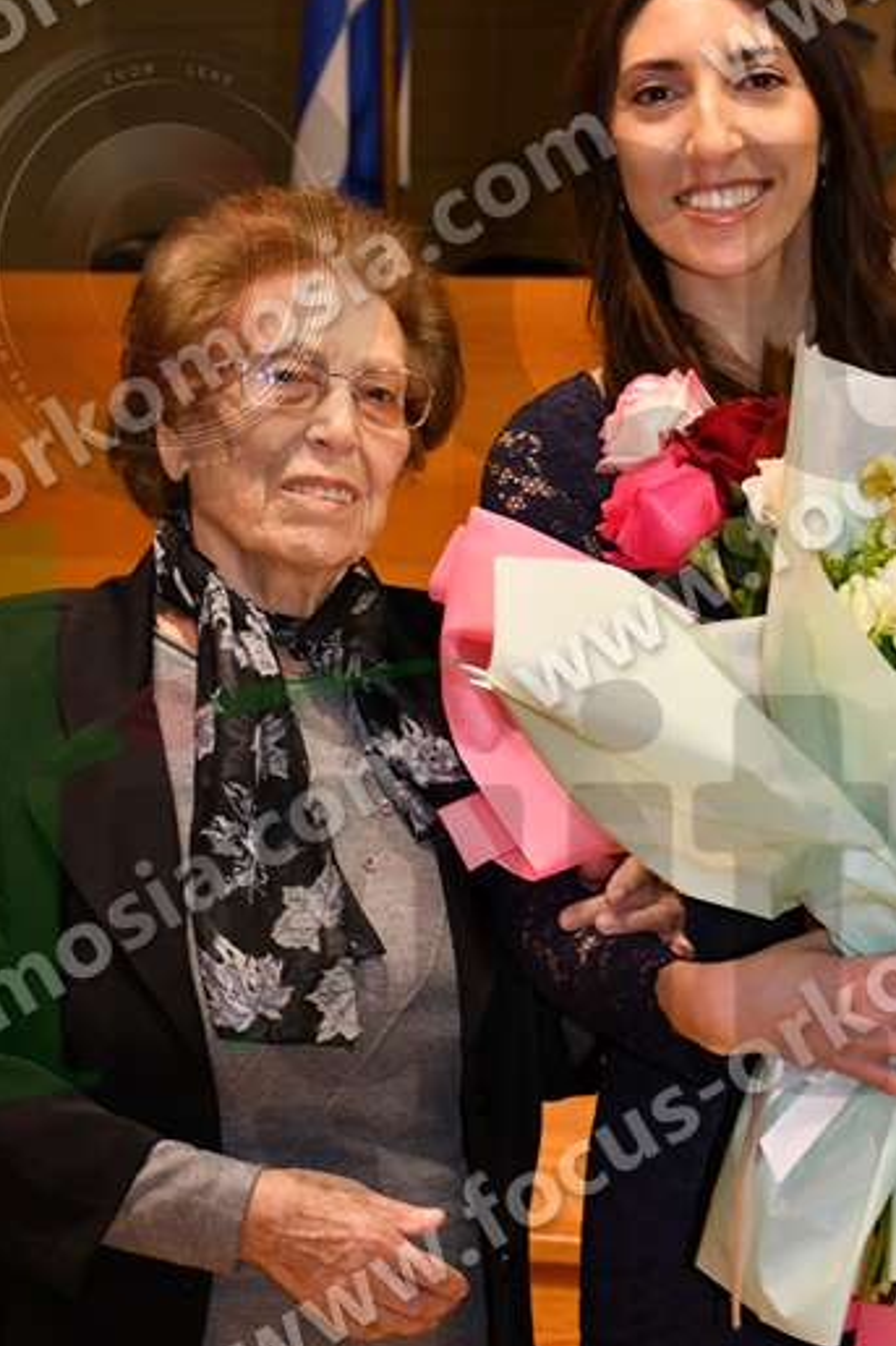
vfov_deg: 21.7
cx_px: 491
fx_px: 3511
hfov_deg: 14.5
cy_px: 593
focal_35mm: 94
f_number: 5
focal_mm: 42
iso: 1400
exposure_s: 1/125
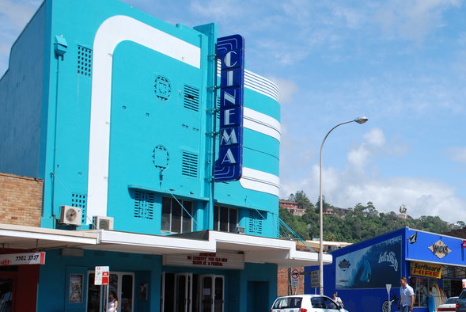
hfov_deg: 34.2
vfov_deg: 24.1
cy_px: 213
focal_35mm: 56
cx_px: 393
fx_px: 726
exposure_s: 1/800
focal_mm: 22
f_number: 3.8
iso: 100
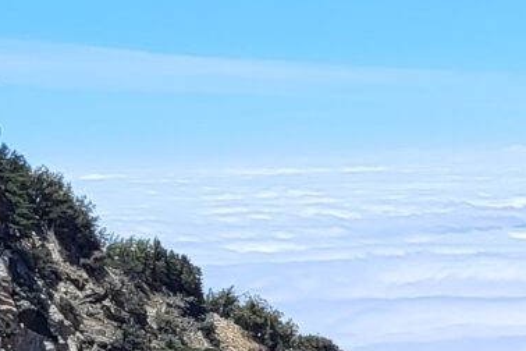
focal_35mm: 183
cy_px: 621
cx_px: 1042
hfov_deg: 10.4
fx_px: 2674
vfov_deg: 7.3
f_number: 1.8
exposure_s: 1/3657
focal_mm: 5.4
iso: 40
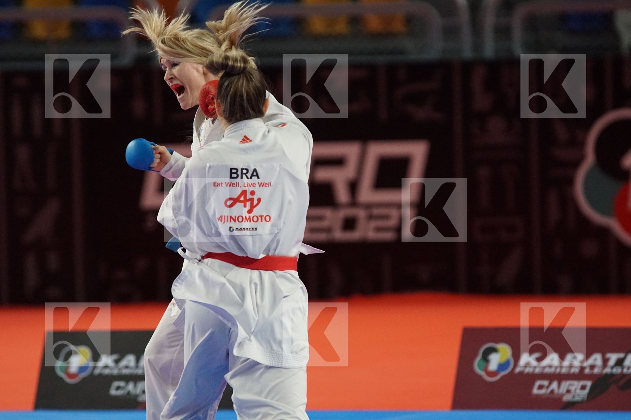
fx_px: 5258
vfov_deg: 4.6
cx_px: 316
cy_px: 210
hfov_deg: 6.9
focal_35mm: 300
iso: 3200
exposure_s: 1/2000
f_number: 2.8
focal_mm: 200
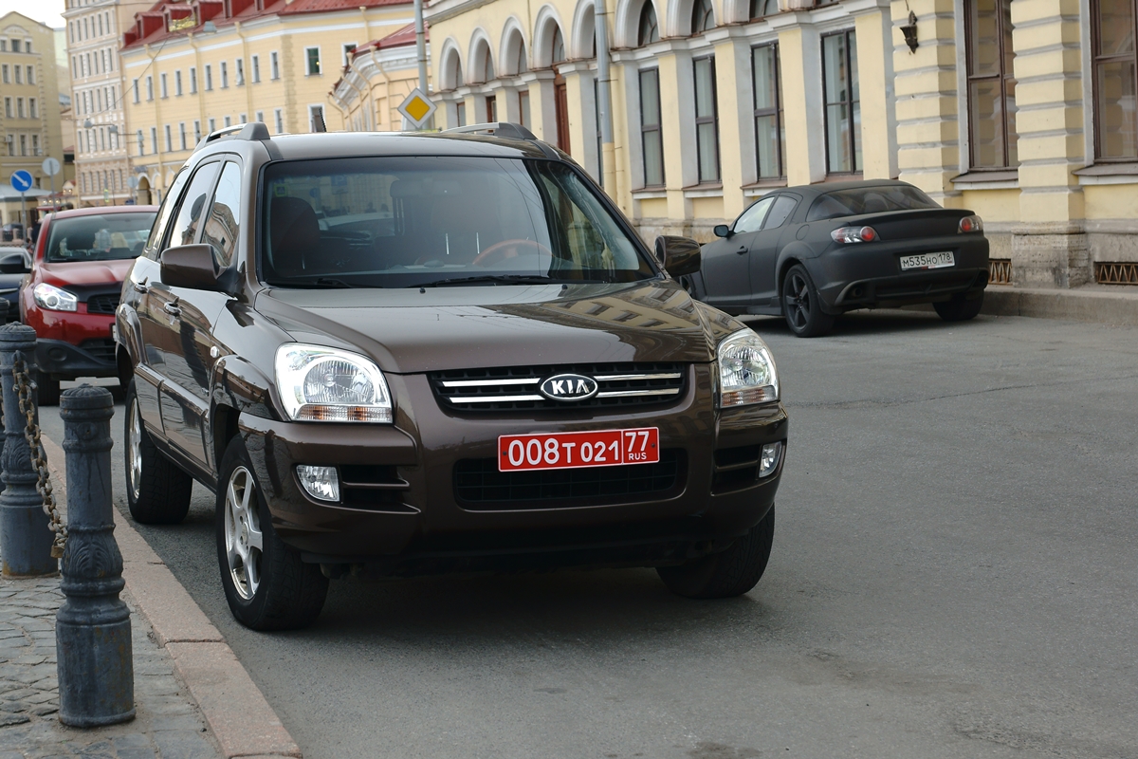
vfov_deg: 22.6
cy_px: 380
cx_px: 569
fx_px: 1897
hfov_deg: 33.4
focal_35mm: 60
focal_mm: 40
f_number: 5
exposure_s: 1/40
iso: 100
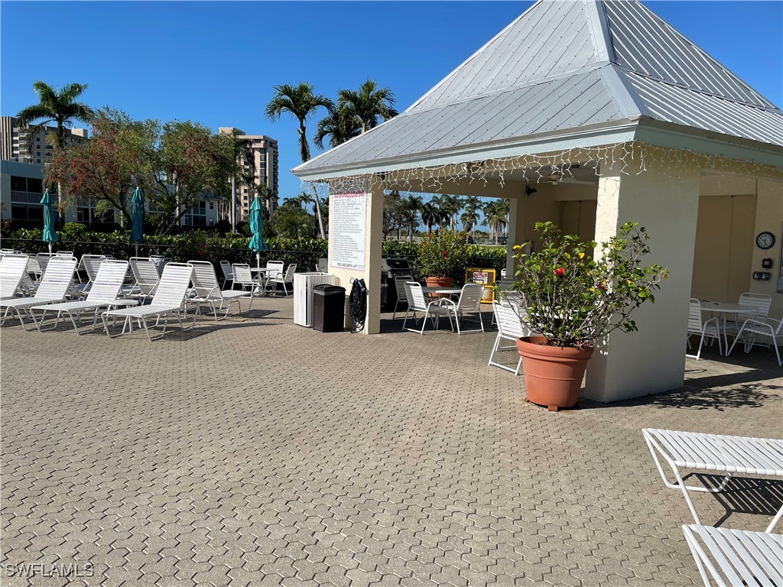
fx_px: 588
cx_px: 392
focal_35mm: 26
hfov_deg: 67.3
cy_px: 294
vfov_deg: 53.1
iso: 32
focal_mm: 4.2
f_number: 1.6
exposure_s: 1/5291
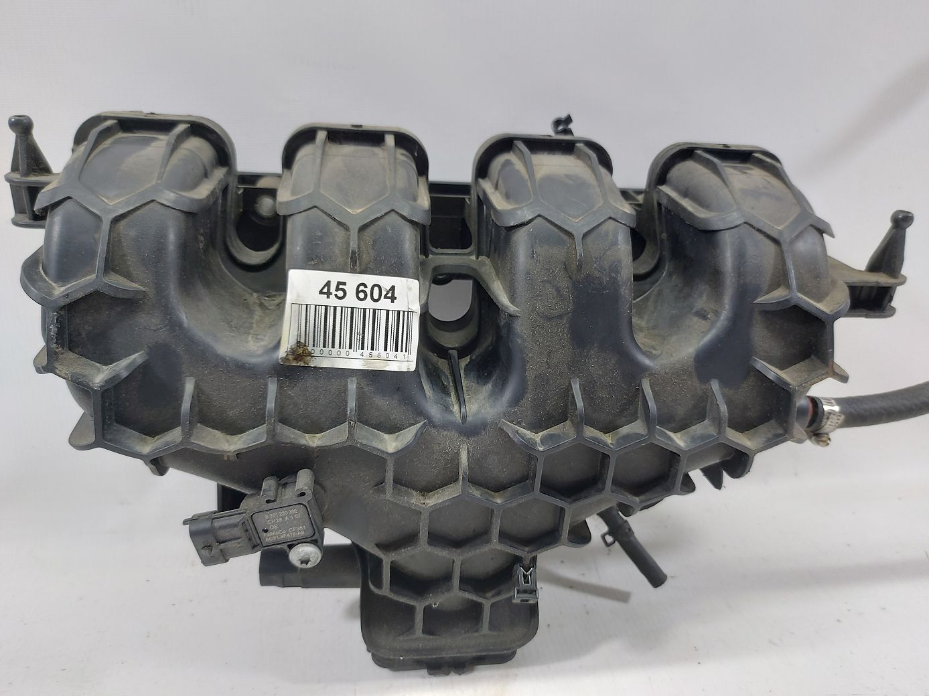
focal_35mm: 24
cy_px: 348
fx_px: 644
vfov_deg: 56.8
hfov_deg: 71.6
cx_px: 464
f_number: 1.8
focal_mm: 5.23
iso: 100
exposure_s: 1/50
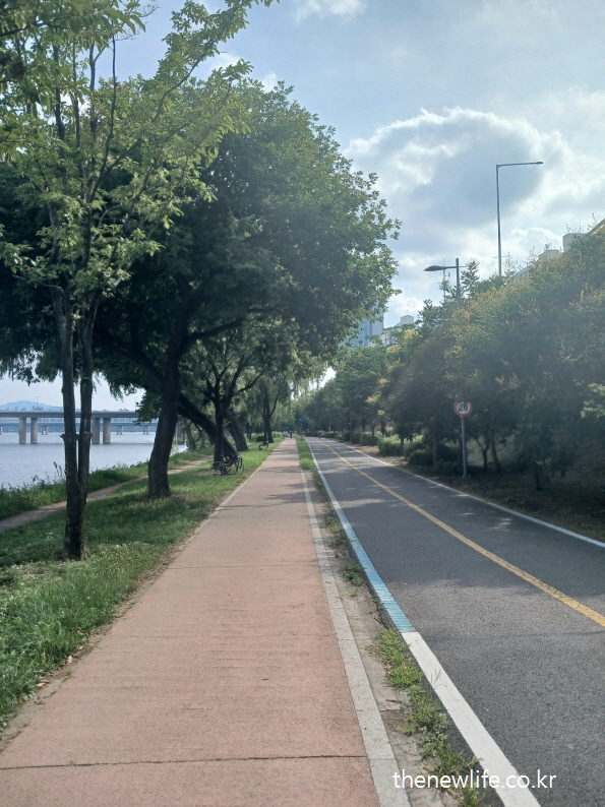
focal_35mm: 27
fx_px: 630
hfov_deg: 51.3
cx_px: 302
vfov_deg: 65.3
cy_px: 404
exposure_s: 1/611
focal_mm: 4
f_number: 1.8
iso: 20
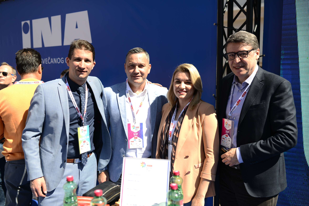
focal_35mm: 35
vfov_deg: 37.9
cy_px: 103
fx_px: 301
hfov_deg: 54.4
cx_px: 154
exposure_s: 1/1000
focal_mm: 35
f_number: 2.2
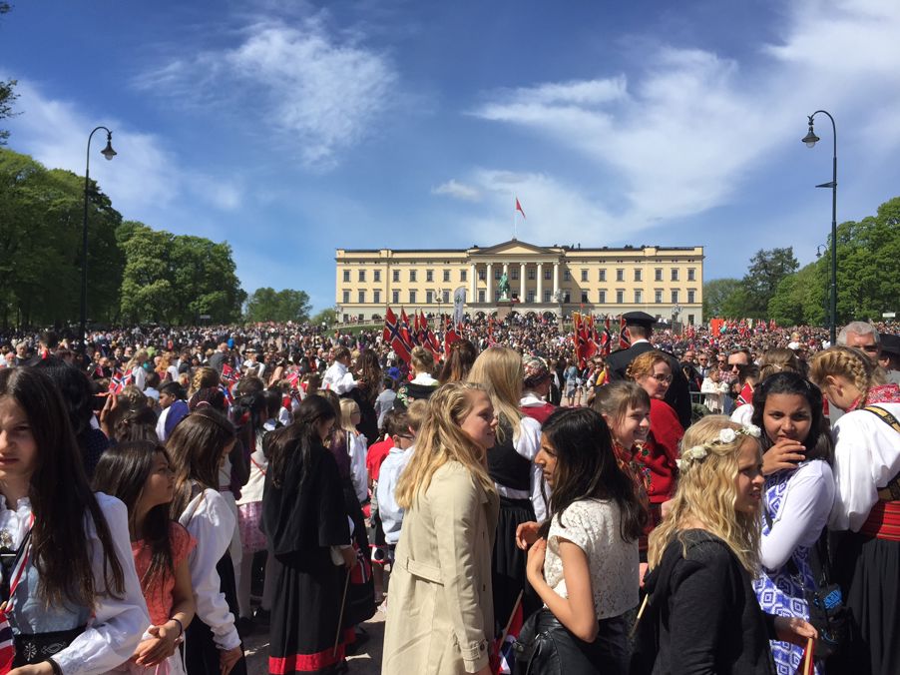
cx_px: 450
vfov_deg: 48.2
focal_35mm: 29
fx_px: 754
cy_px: 338
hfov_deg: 61.7
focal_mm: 4.15
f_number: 2.2
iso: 32
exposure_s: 1/2198
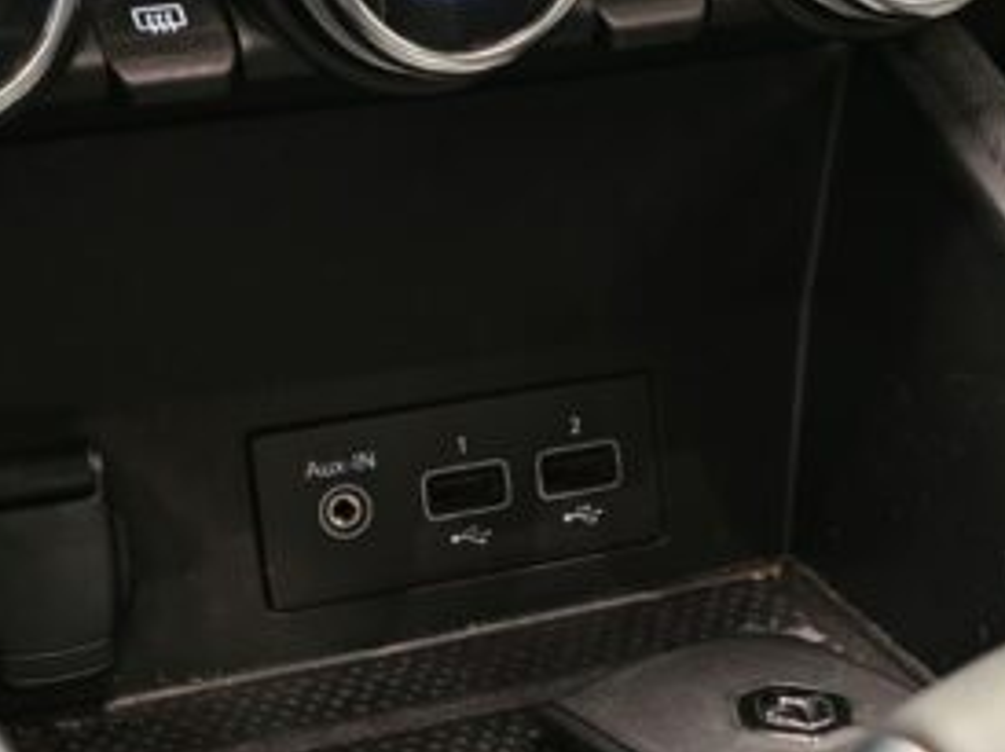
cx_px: 701
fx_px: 2495
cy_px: 697
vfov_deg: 16.9
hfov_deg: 22.6
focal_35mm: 86
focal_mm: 5.4
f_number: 1.6
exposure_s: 1/33
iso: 400
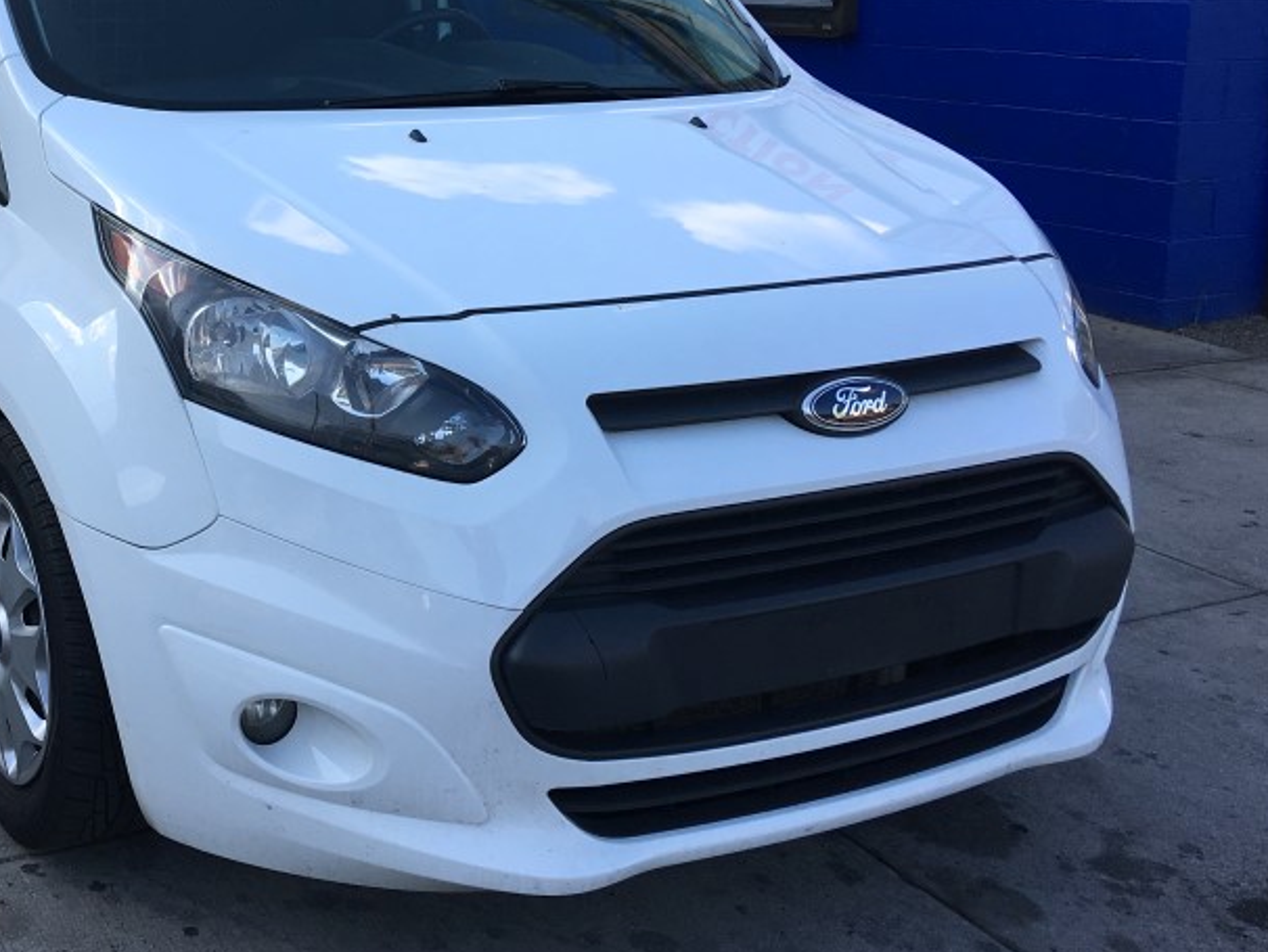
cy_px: 295
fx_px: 1796
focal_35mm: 49
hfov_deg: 37.9
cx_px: 316
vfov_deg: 29.4
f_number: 2.2
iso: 25
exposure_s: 1/450
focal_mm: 4.15
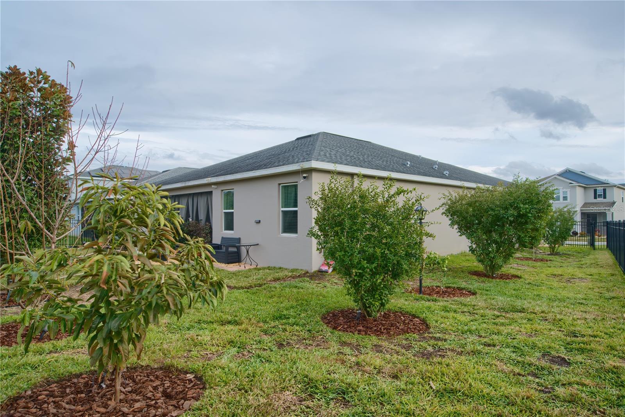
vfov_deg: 59.5
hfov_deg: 81.2
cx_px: 312
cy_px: 208
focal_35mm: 21
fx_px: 365
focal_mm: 14
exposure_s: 1/15
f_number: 6.7
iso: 50
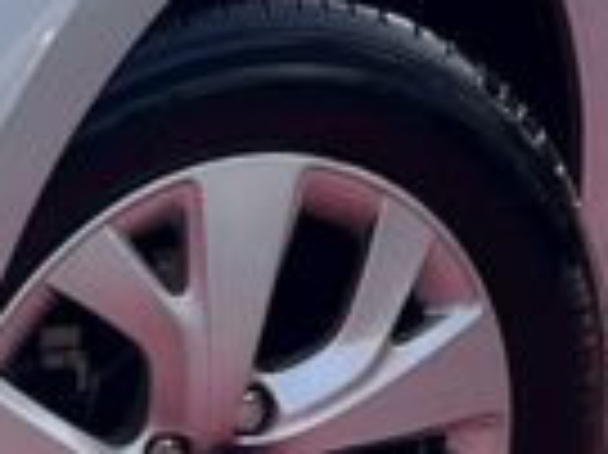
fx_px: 2702
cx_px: -225
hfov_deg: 12.4
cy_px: -135
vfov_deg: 9.5
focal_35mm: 154
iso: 50
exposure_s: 1/3311
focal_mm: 5.1
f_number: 1.6
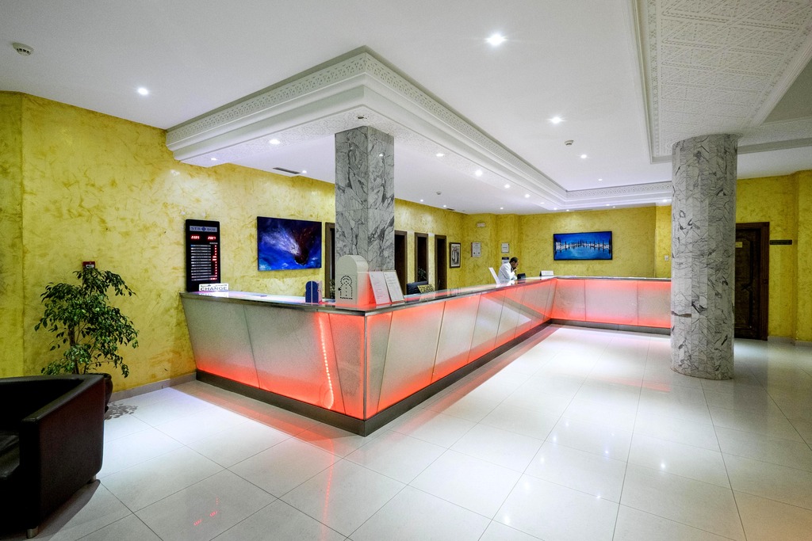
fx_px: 361
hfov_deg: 96.7
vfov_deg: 73.8
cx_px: 406
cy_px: 270
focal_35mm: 16
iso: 1600
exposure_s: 1/20
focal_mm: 10.5
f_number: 4
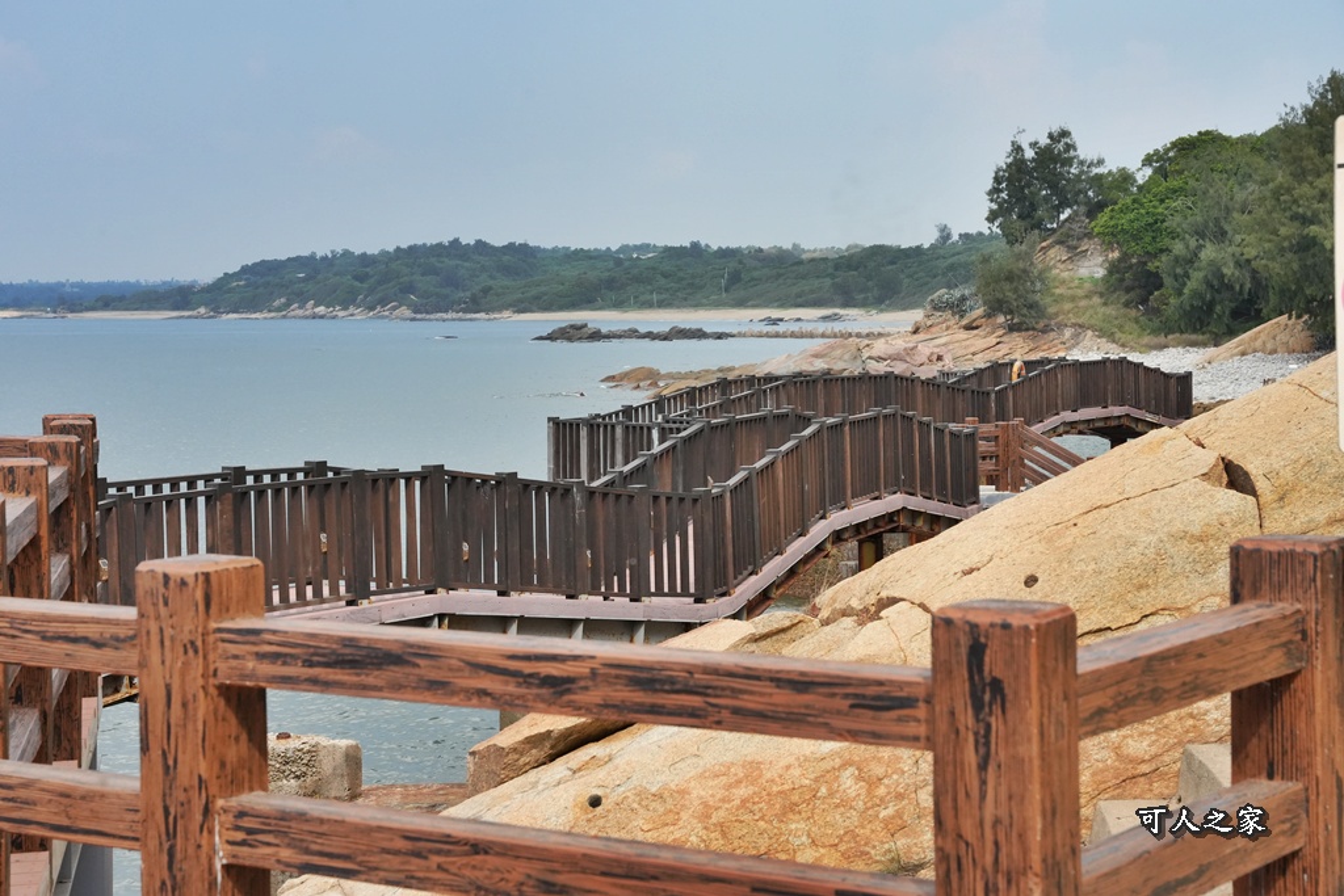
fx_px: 2614
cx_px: 672
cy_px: 448
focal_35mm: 70
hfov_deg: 28.8
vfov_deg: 19.5
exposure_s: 1/3200
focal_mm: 70
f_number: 10
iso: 3200
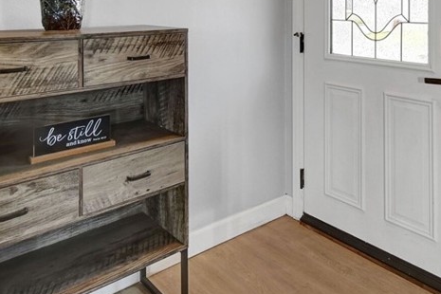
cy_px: 6
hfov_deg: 56.9
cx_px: 257
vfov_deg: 36.3
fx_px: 404
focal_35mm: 33
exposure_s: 1/160
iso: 400
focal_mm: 10
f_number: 6.3
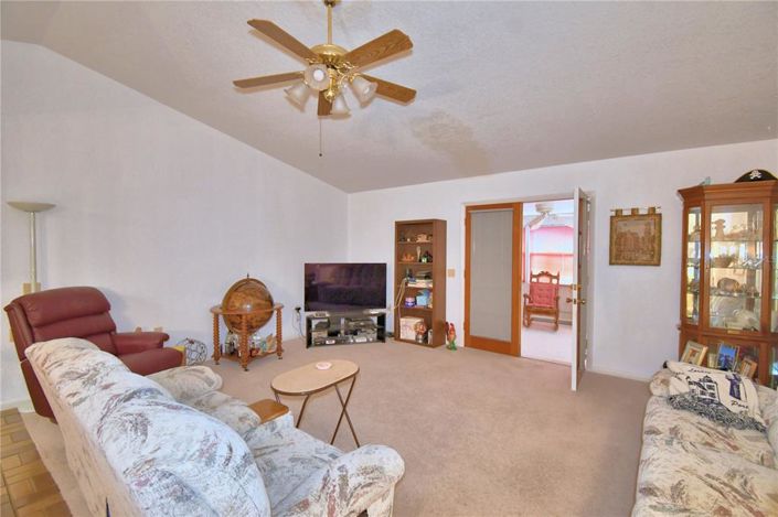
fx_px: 324
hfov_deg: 100.4
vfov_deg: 77.2
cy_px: 258
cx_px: 389
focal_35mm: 15
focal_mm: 10
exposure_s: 1/30
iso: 1400
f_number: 4.5
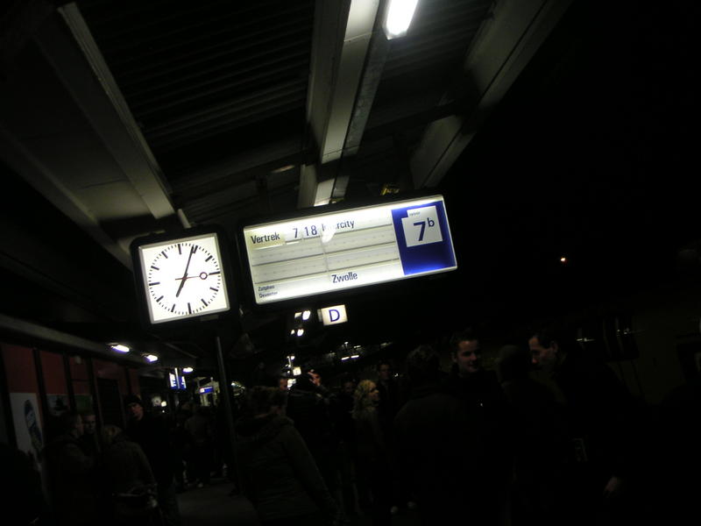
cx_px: 350
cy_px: 263
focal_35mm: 38
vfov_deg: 37.7
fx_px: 770
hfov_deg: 49.0
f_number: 2.8
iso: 100
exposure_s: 1/20
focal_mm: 6
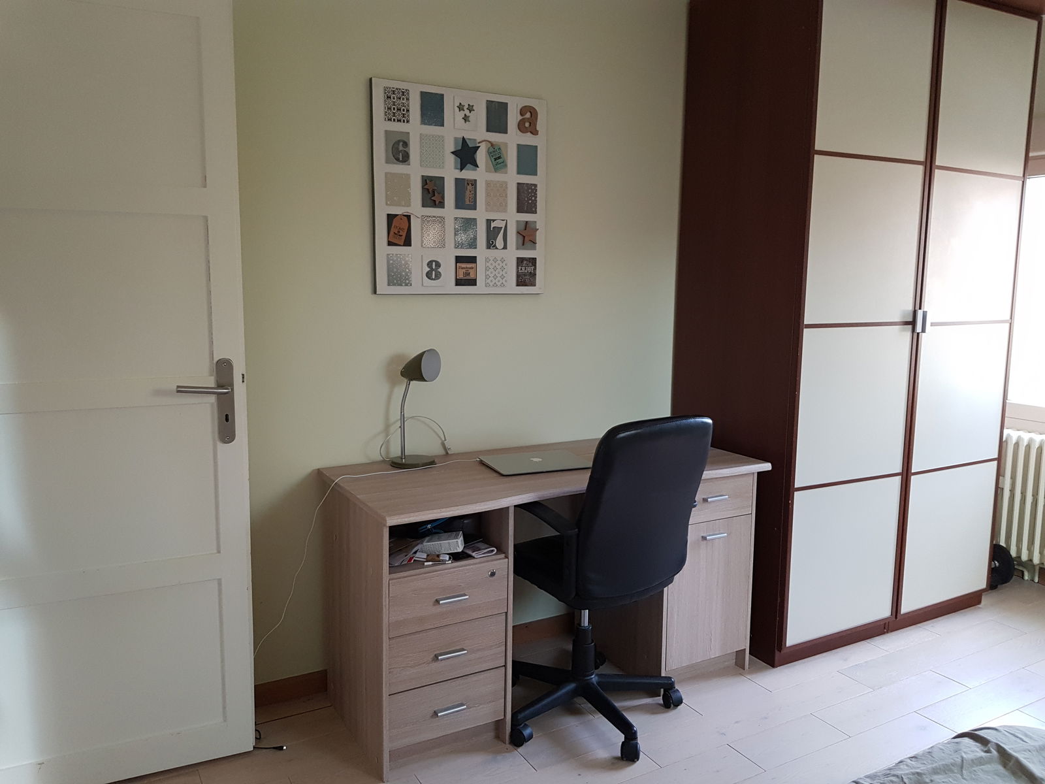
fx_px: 785
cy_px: 392
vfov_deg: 53.1
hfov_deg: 67.3
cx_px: 522
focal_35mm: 26
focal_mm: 4.2
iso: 200
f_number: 1.7
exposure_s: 1/24
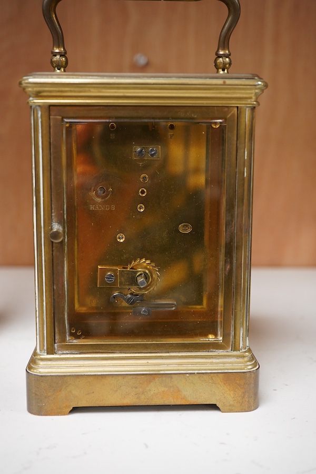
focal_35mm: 45
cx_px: 158
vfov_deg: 43.6
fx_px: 592
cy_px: 237
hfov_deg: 29.9
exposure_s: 1/125
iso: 1250
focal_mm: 30
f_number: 7.1
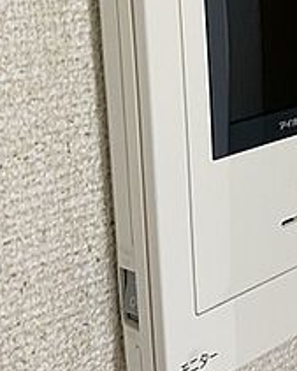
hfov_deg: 18.7
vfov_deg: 24.3
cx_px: 371
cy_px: 67
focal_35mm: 77
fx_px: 845
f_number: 1.8
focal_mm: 4.25
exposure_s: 1/60
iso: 80
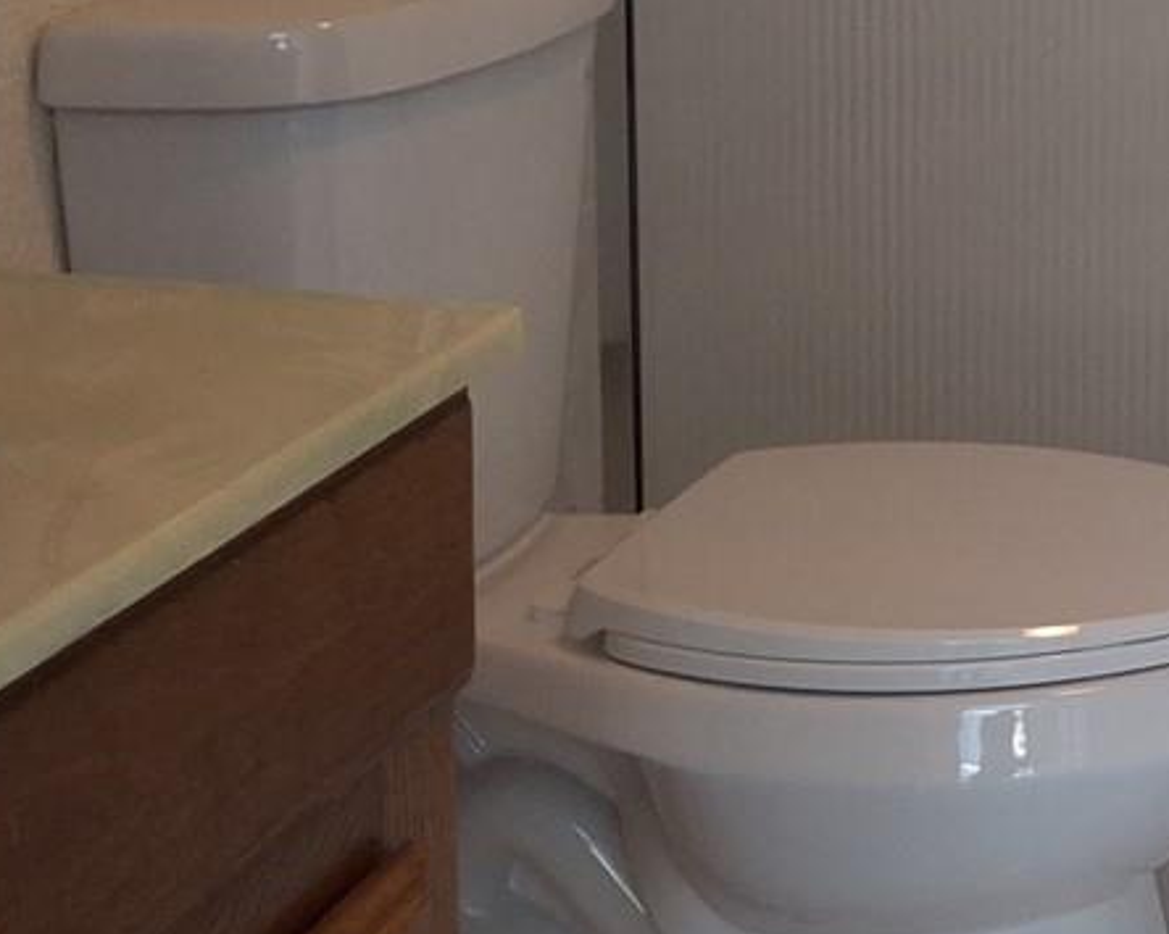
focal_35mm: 88
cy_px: -195
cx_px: 1651
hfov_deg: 19.5
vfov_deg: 16.7
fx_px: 3044
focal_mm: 4.69
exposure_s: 1/120
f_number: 1.8
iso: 400
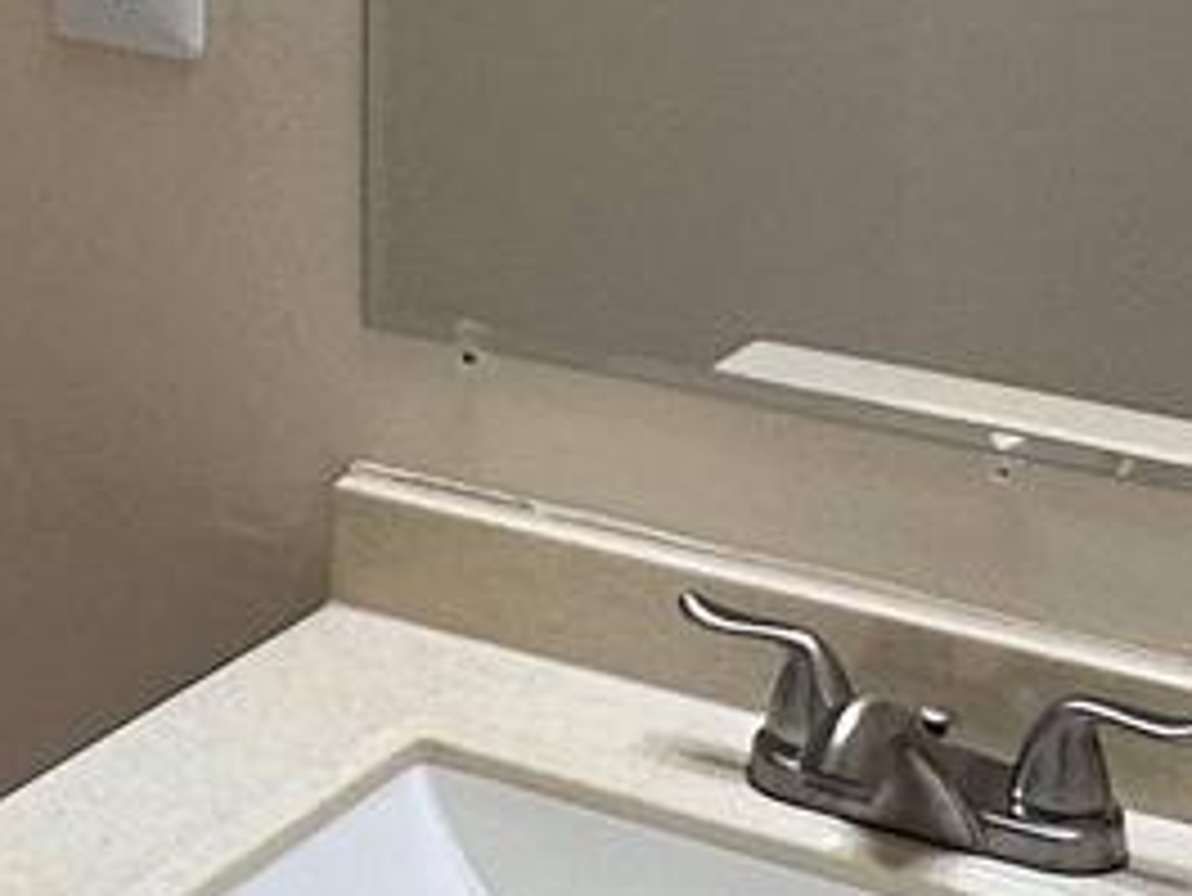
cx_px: -724
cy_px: -86
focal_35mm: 108
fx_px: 3721
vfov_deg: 13.4
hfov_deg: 16.2
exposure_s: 1/120
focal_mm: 2.2
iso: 100
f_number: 2.2
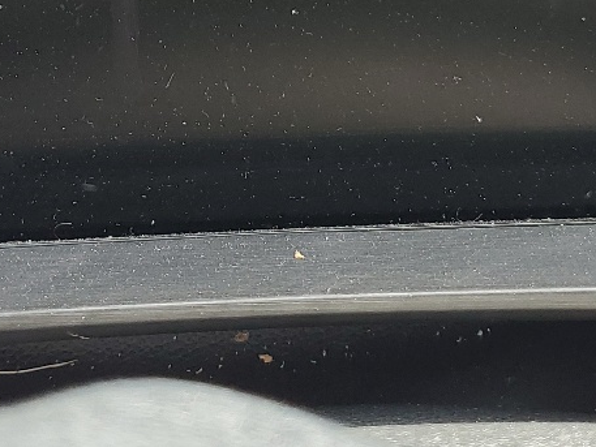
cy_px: -184
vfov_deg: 15.2
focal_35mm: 91
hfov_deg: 21.5
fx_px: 1567
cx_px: 273
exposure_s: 1/233
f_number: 1.5
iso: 50
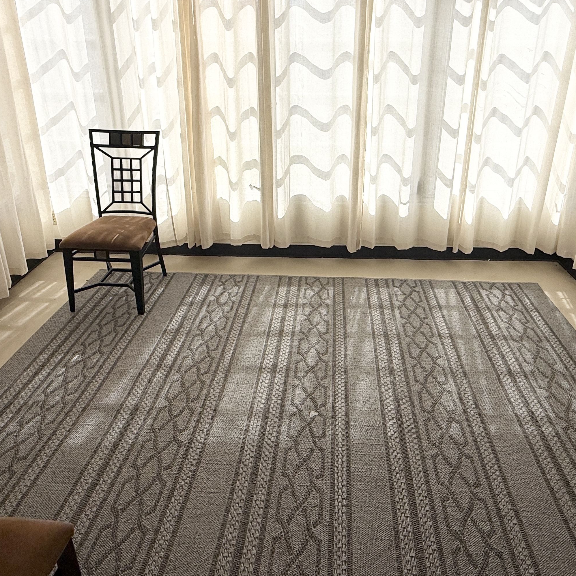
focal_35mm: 25
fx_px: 471
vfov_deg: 61.4
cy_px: 192
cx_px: 302
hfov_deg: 62.9
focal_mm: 2.22
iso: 50
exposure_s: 1/1167
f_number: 2.2
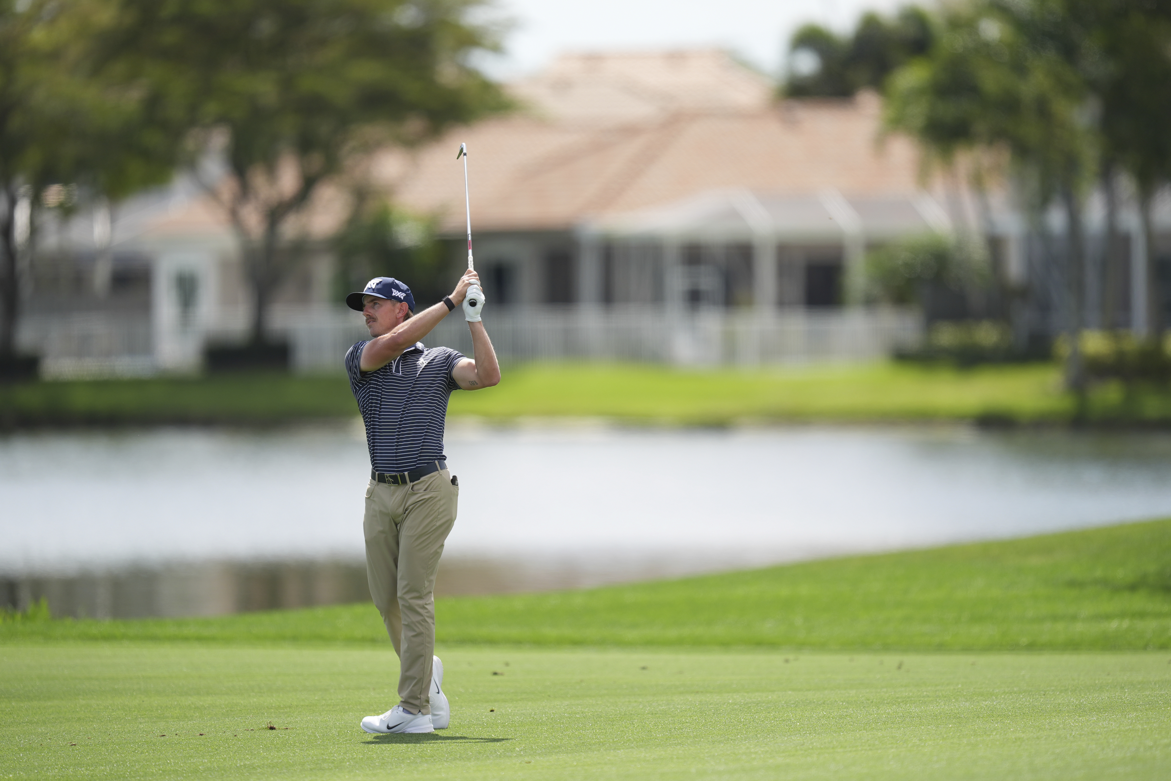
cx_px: 586
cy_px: 390
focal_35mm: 400
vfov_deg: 3.4
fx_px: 13010
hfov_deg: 5.2
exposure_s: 1/3200
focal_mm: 400
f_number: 2.8
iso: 250
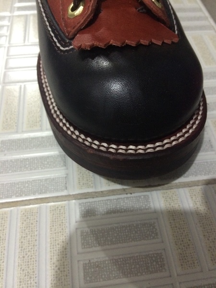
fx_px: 250
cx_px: 108
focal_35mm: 30
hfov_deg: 46.8
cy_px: 144
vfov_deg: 60.0
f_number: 2.2
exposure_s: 1/15
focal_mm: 4.12
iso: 320
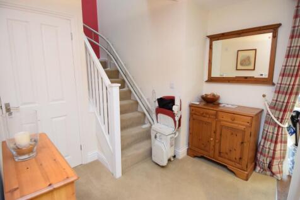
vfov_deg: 67.3
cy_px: 100
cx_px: 150
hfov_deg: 90.0
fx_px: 150
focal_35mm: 18
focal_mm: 12
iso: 1600
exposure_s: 1/60
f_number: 4
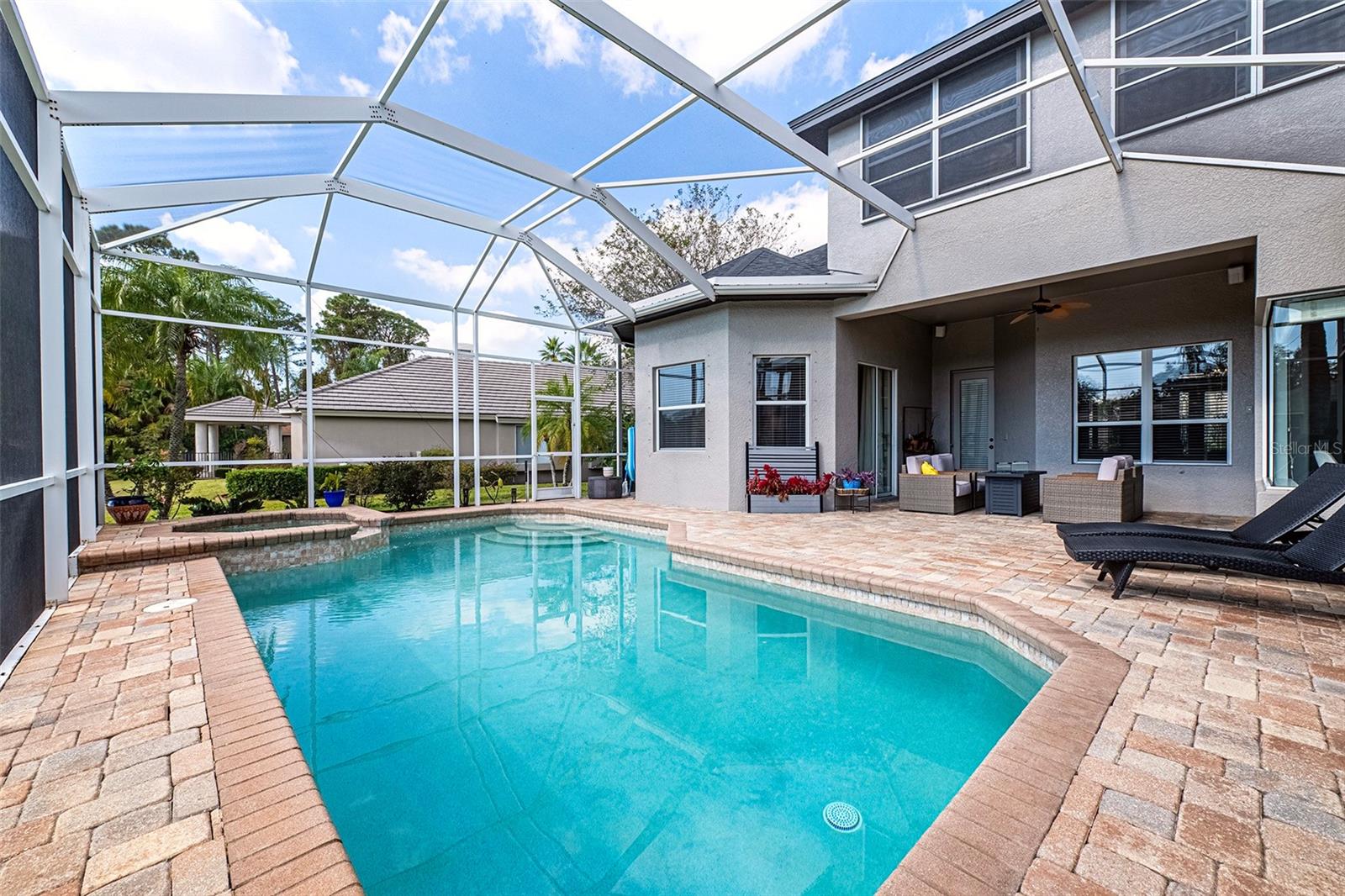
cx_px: 672
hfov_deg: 104.3
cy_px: 448
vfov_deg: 81.2
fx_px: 523
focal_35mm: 14
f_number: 8
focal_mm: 14
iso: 400
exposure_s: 1/8000
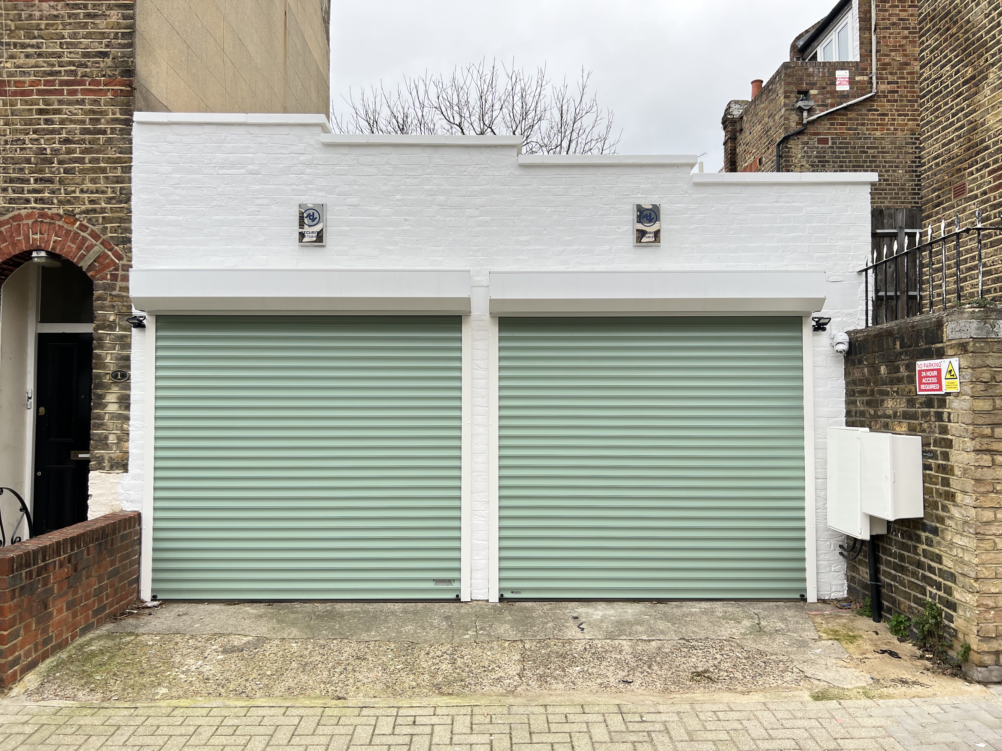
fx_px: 753
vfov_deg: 53.1
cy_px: 376
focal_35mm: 26
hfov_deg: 67.3
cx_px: 501
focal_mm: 5.7
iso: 50
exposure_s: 1/398
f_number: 1.5
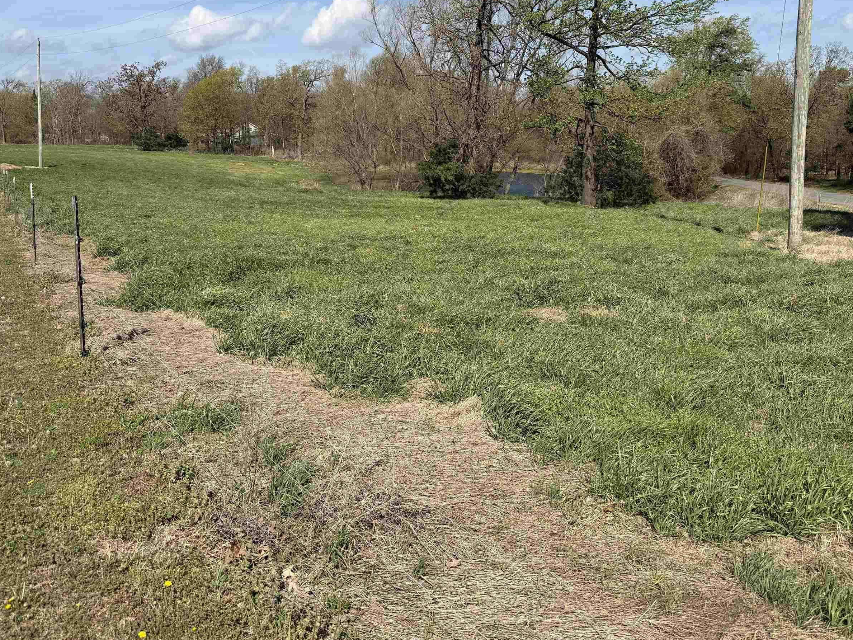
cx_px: 441
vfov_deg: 45.0
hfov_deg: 58.3
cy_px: 236
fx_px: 764
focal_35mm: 31
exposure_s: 1/5714
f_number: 1.78
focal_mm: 6.76
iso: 80
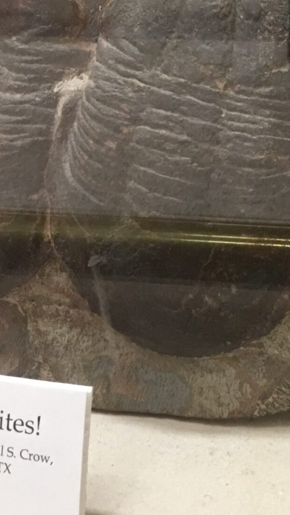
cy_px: 123
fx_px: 1011
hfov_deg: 15.7
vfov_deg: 28.1
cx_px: 353
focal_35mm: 74
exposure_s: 1/15
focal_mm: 4.15
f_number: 2.2
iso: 100
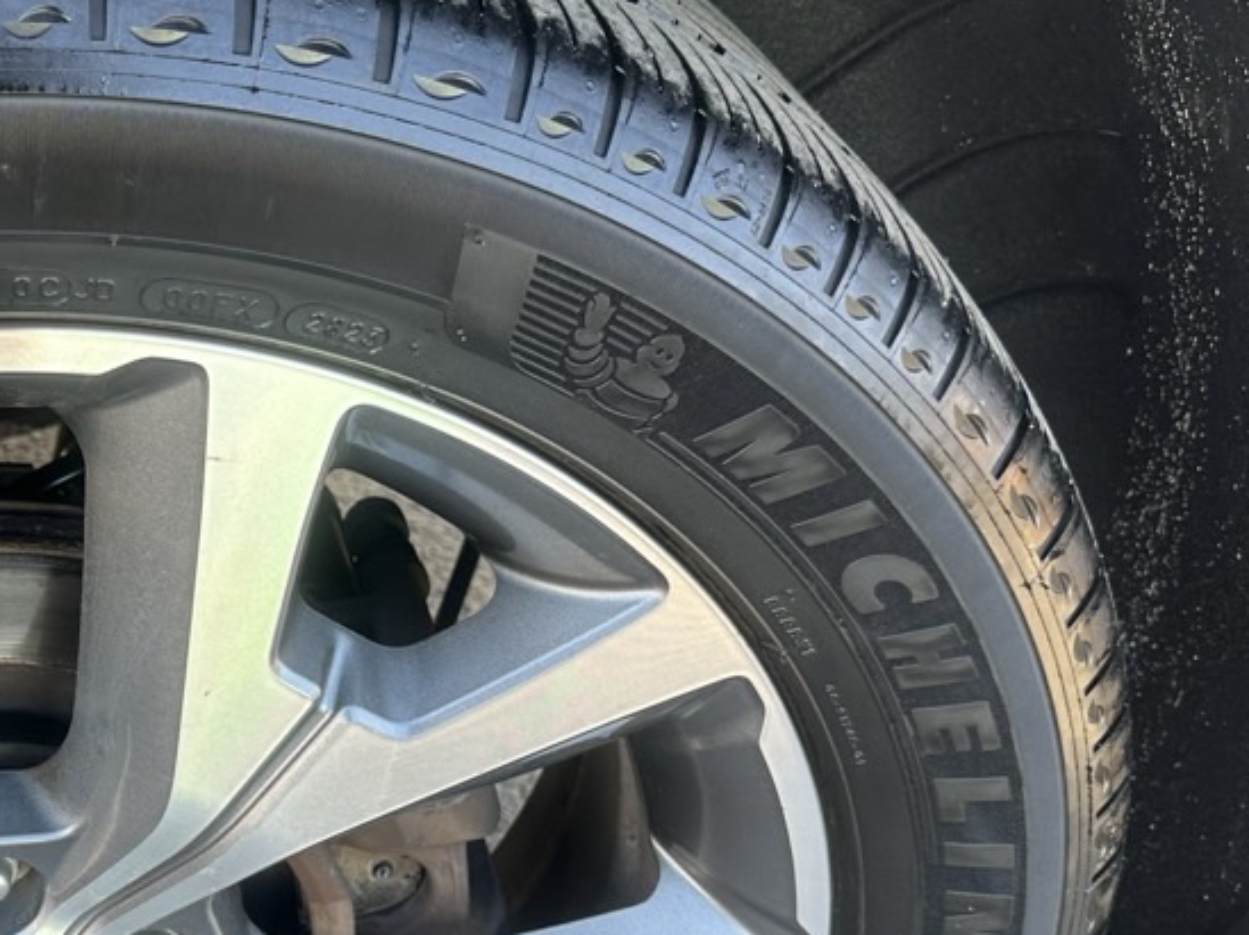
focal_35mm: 56
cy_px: 642
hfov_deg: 32.1
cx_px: 43
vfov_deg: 25.9
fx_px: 2019
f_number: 1.78
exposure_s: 1/121
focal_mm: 6.86
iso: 64
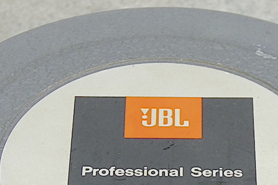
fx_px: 1421
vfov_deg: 7.4
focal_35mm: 184
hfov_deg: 11.2
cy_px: 223
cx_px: 161
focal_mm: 14.1
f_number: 4.7
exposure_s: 1/3.2
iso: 200
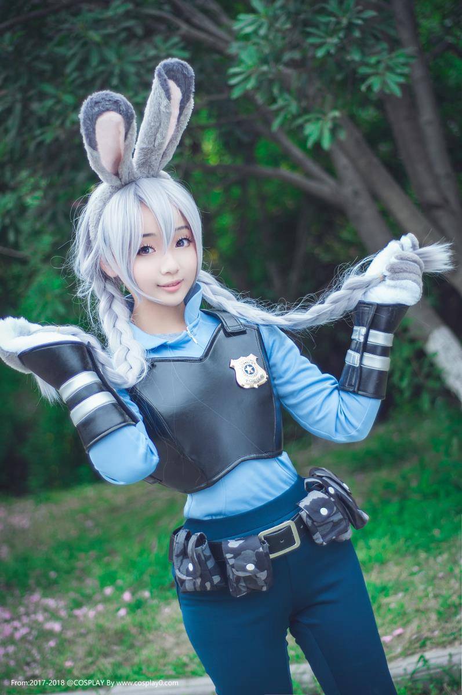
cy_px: 348
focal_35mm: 75
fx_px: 1447
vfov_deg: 27.0
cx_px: 231
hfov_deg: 18.1
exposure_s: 1/1000
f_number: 1.8
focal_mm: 50
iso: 100
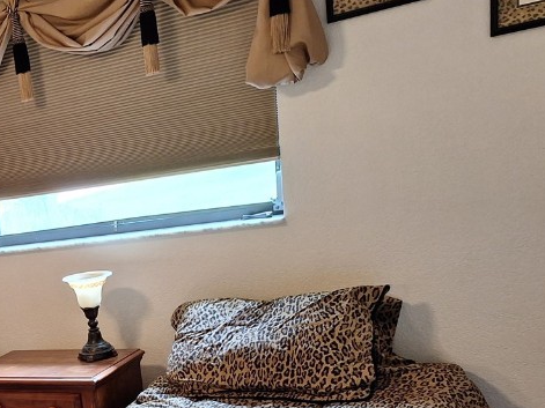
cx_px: 24
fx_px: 787
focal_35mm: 50
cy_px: 424
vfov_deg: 27.2
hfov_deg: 35.3
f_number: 1.8
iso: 200
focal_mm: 5.54
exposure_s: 1/33
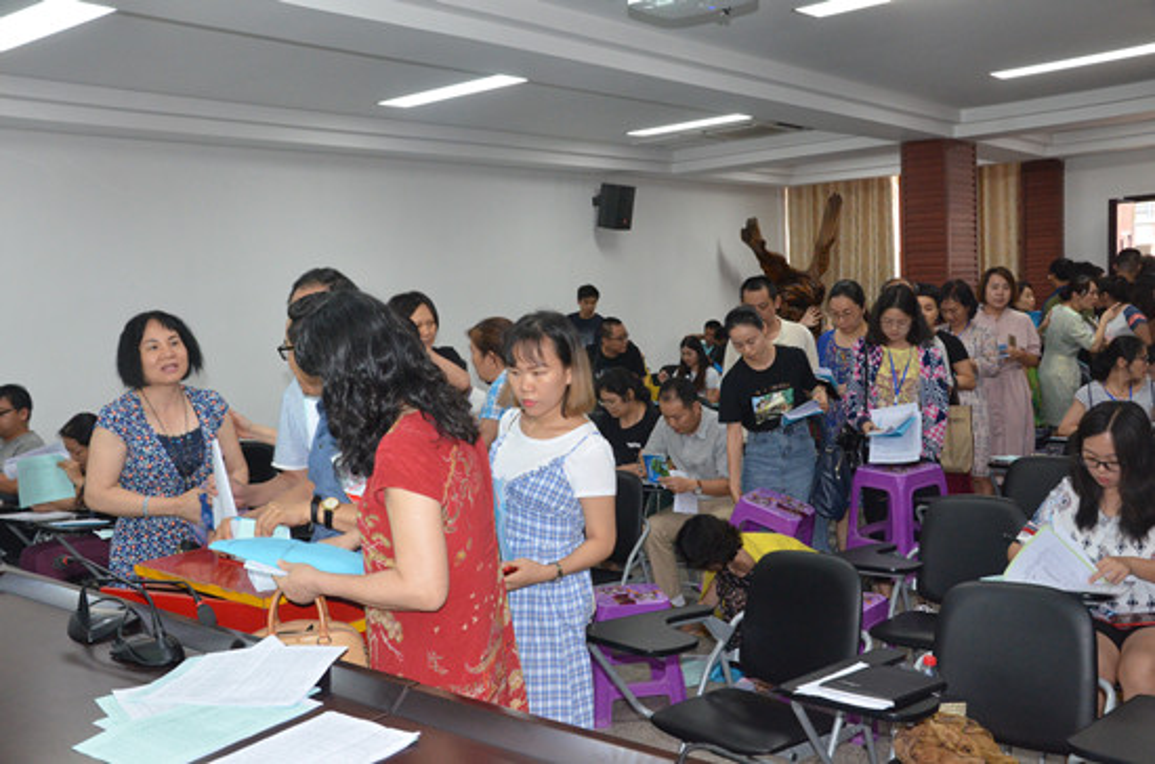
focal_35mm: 36
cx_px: 578
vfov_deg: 36.7
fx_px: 1152
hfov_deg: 53.2
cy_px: 382
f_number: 6.3
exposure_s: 1/60
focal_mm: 24
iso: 2200
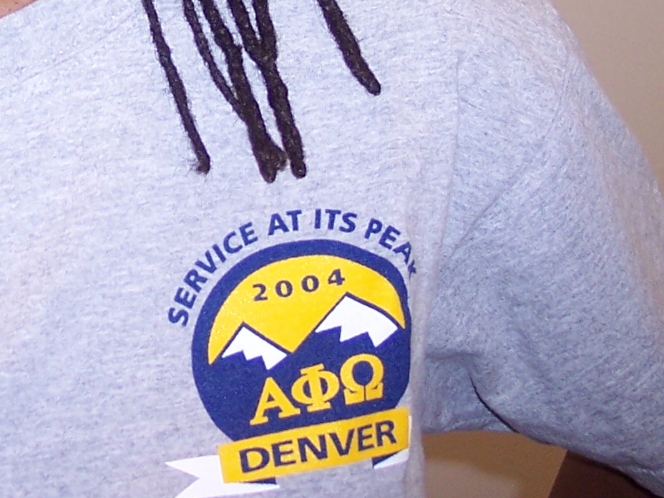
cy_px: -213
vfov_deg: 11.9
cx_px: 4
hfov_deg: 16.1
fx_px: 2302
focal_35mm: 120
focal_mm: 8
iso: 100
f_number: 2.8
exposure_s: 1/60
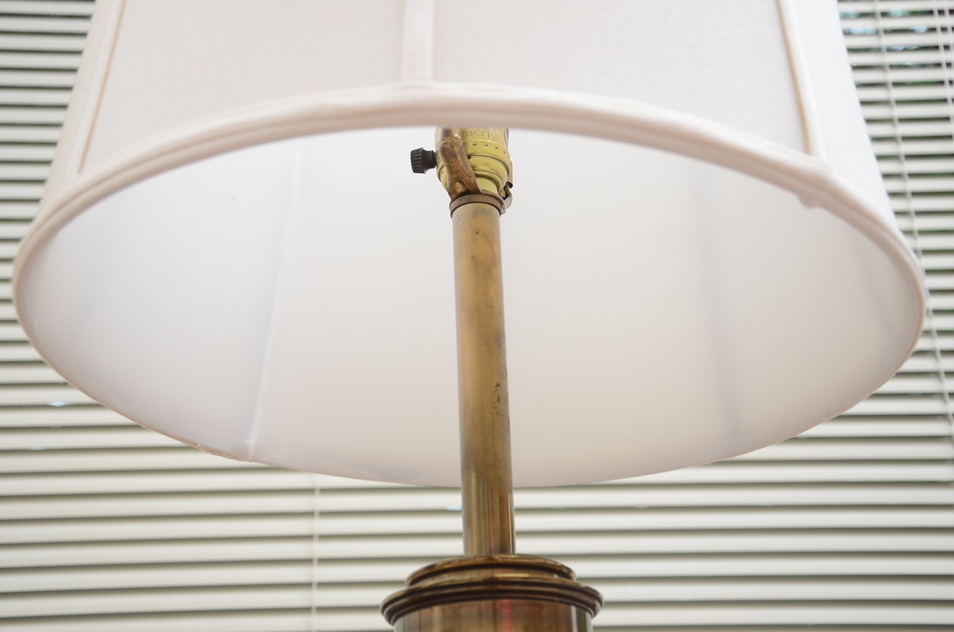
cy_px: 316
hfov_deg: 35.1
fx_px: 1507
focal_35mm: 57
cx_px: 477
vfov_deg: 23.7
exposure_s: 1/60
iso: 320
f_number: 5
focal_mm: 38
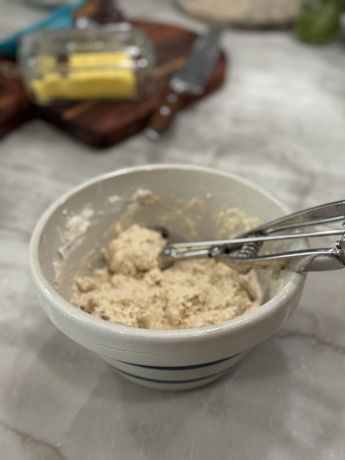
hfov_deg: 30.3
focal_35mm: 48
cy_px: 230
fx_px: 638
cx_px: 172
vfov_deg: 39.7
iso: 200
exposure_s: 1/60
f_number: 1.78
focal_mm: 6.76
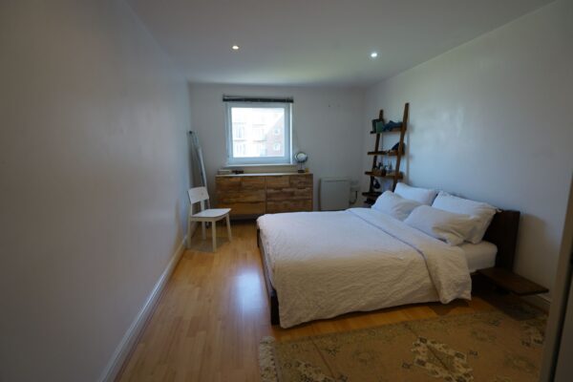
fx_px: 255
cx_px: 286
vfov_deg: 73.7
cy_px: 191
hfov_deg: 96.7
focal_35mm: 16
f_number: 5
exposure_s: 1/100
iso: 500
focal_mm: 16
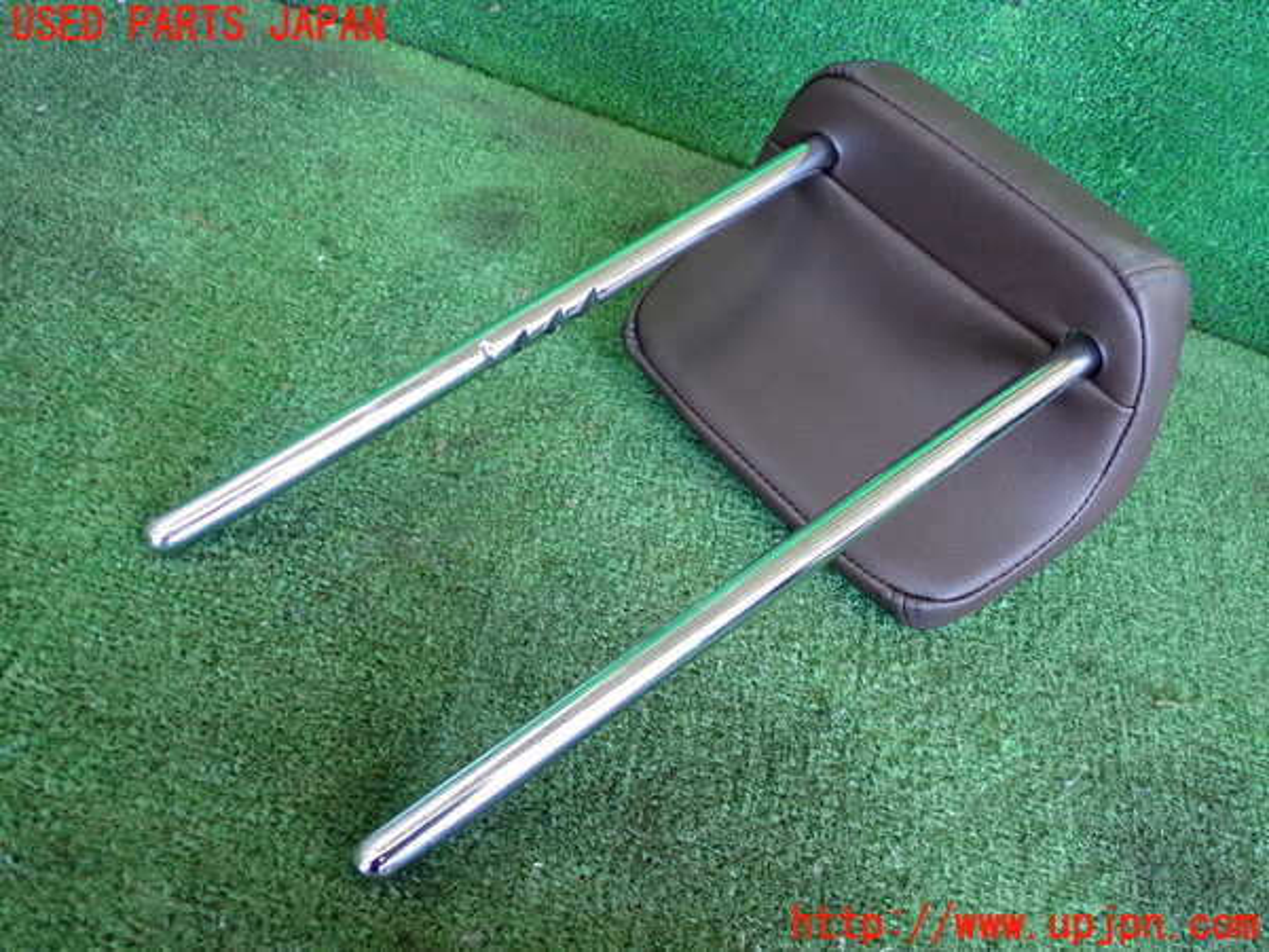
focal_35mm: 36
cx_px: 634
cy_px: 476
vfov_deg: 39.7
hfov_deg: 51.4
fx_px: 1320
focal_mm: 6.37
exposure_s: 1/125
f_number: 2.5
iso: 640
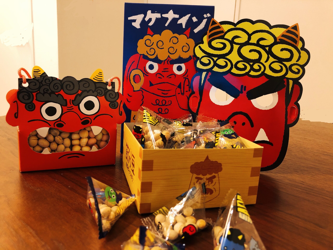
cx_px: 166
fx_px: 269
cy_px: 125
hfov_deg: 63.4
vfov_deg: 49.7
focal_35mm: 28
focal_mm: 3.99
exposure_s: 1/15
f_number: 1.8
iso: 64
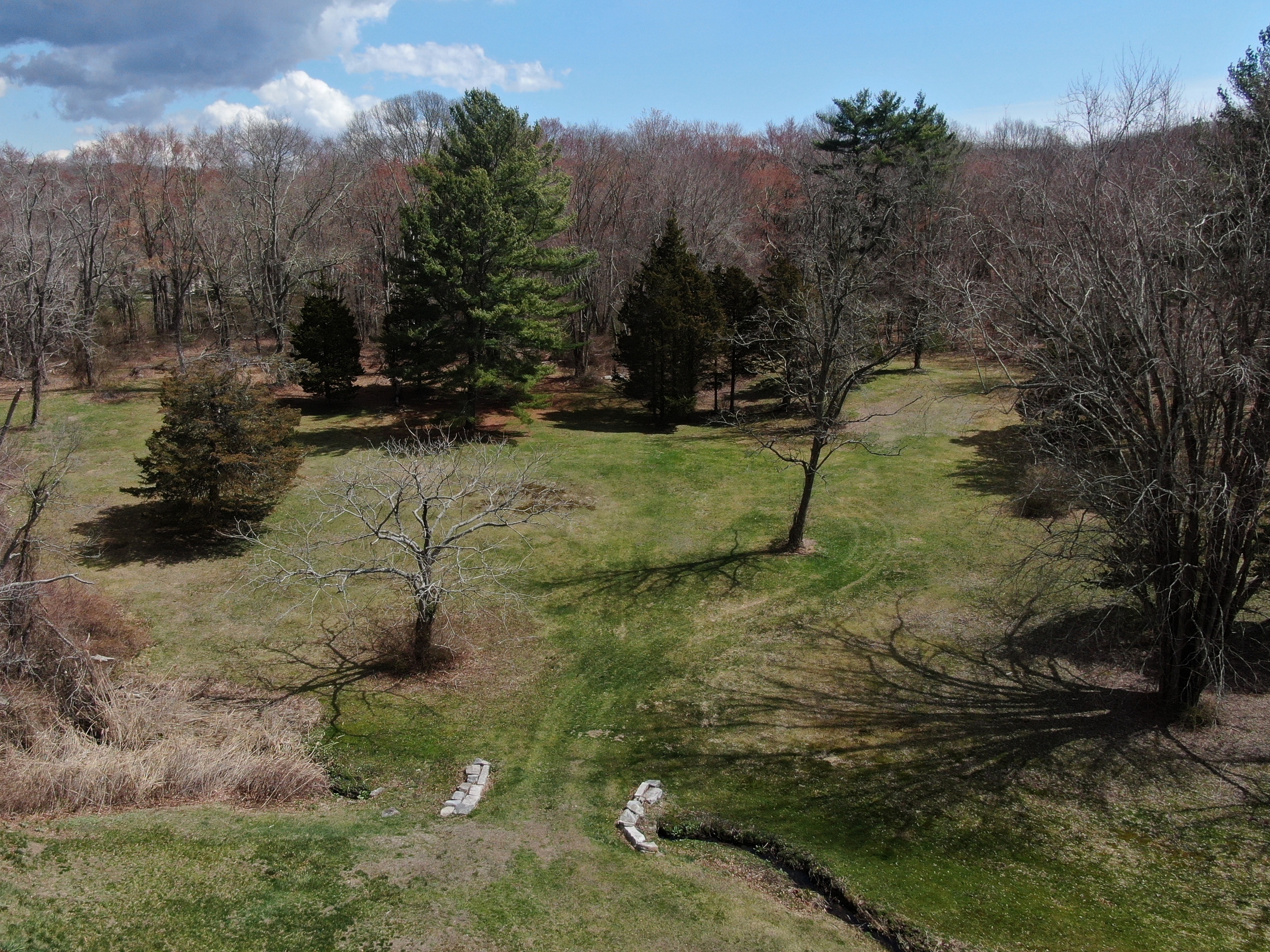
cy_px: 450
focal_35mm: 30
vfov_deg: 46.8
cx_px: 601
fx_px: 1101
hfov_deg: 59.9
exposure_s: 1/1600
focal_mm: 4.39
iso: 100
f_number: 2.8
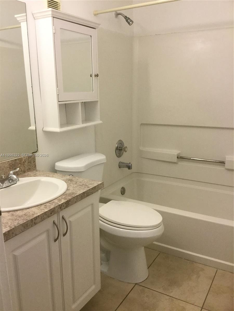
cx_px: 117
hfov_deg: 45.4
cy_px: 156
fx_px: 279
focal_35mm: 31
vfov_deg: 58.4
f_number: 2.4
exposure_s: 1/30
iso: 40
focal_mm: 3.3
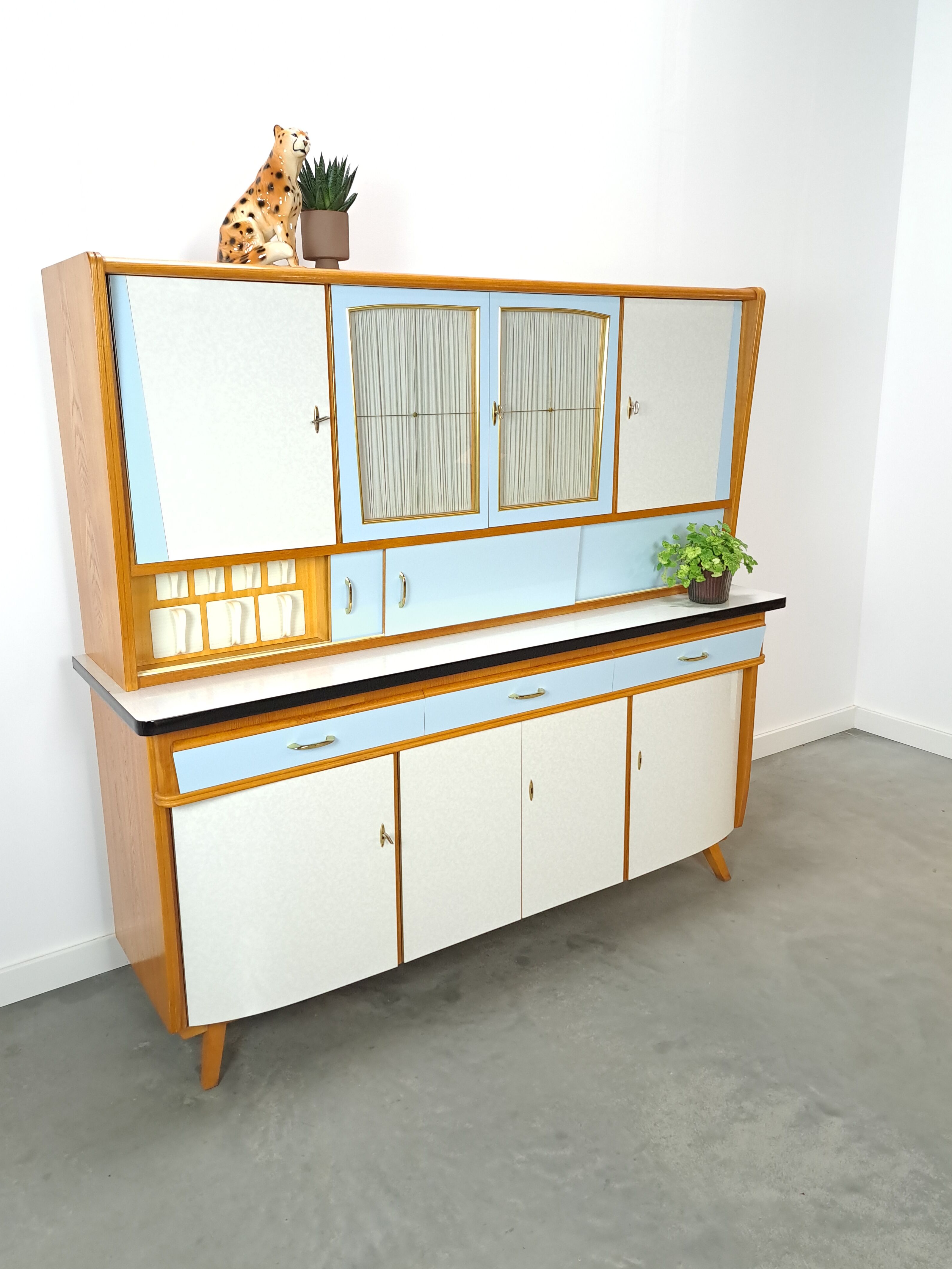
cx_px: 455
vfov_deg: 67.3
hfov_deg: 53.0
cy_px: 633
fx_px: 953
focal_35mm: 26
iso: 320
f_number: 1.8
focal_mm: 5.23
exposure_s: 1/50
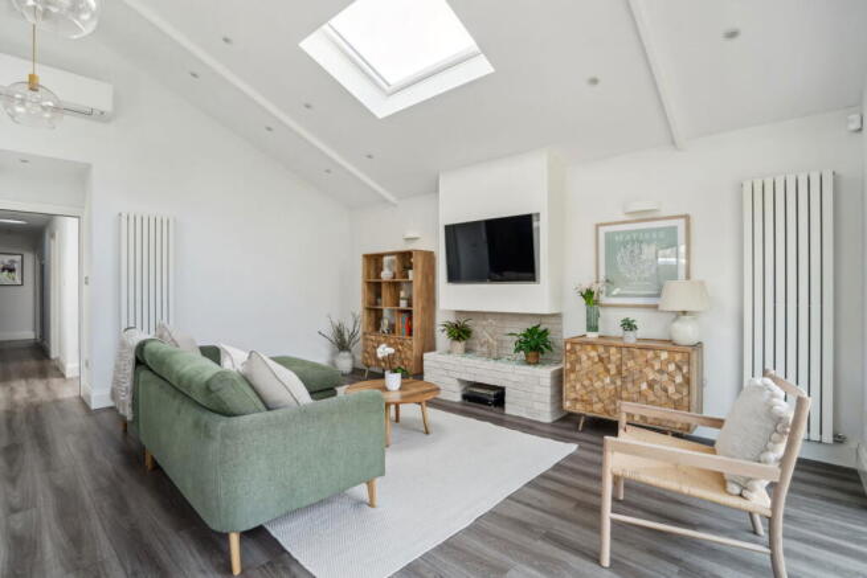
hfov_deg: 96.7
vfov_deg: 73.8
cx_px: 434
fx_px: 385
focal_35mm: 16
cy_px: 289
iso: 640
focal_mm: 16
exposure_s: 1/50
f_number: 8
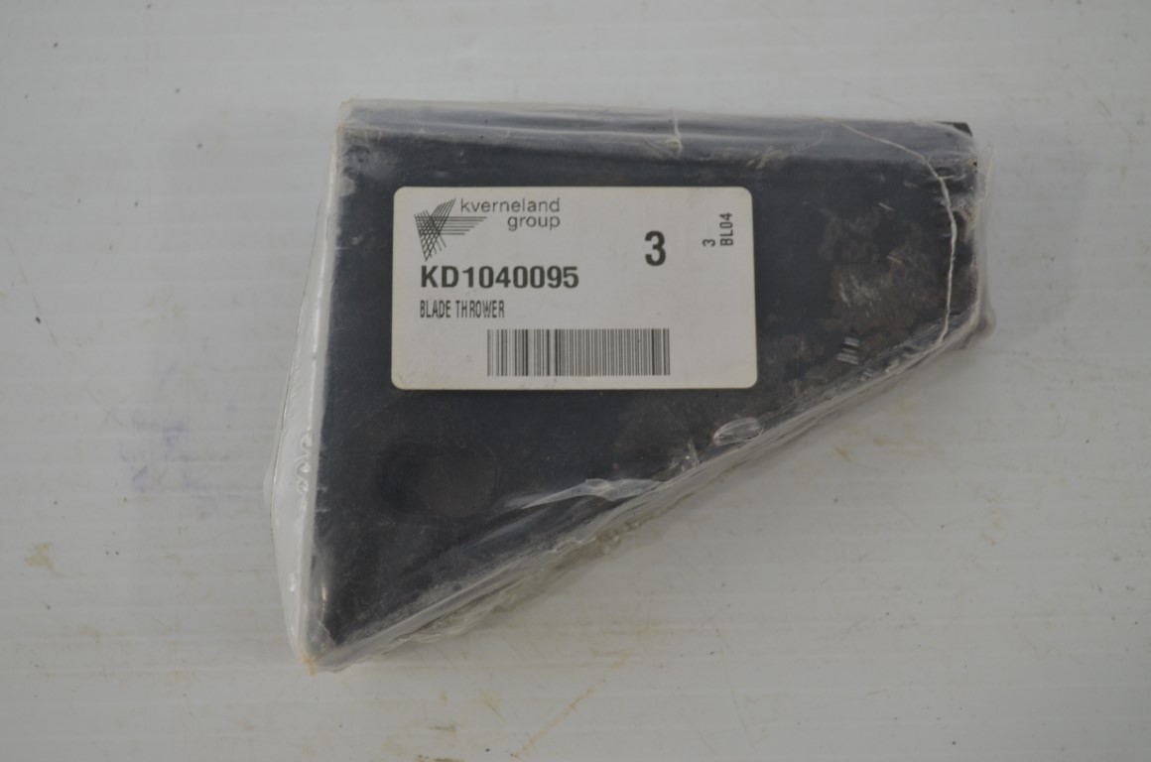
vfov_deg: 25.6
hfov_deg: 37.9
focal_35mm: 52
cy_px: 381
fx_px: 1675
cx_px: 576
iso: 500
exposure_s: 1/60
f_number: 5
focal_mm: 35
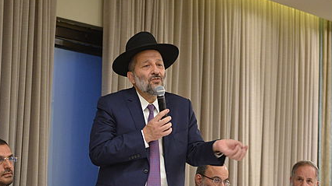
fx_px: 1215
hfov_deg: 15.6
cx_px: 154
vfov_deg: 8.7
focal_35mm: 138
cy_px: 179
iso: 2000
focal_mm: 70
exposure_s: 1/60
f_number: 2.8
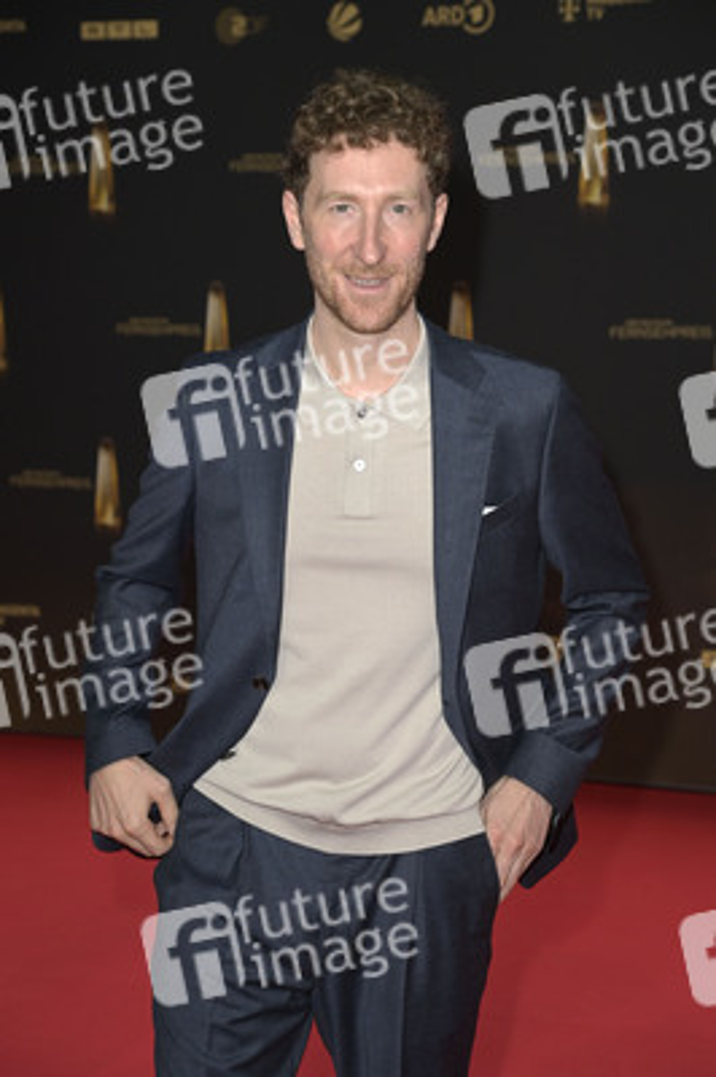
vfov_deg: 26.0
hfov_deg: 17.5
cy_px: 538
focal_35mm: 78
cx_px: 358
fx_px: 2331
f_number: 5
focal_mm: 78
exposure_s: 1/250
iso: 1000
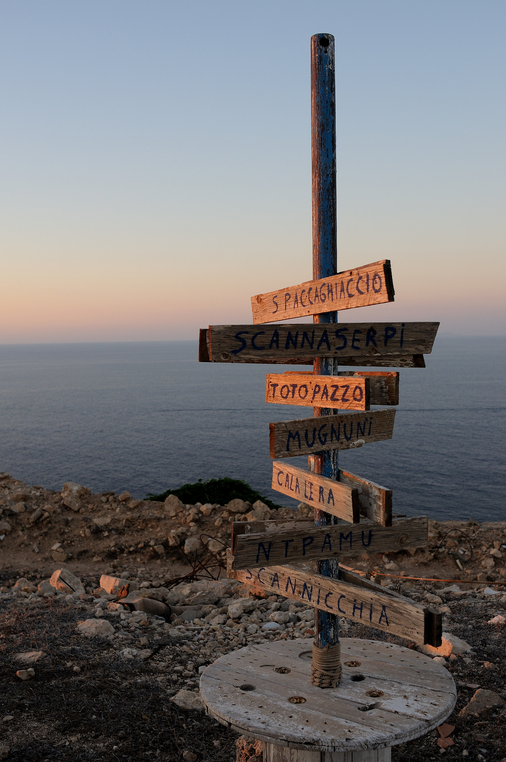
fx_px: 761
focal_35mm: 36
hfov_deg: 36.8
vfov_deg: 53.2
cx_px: 253
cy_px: 381
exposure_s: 1/250
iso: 200
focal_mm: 24
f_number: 4
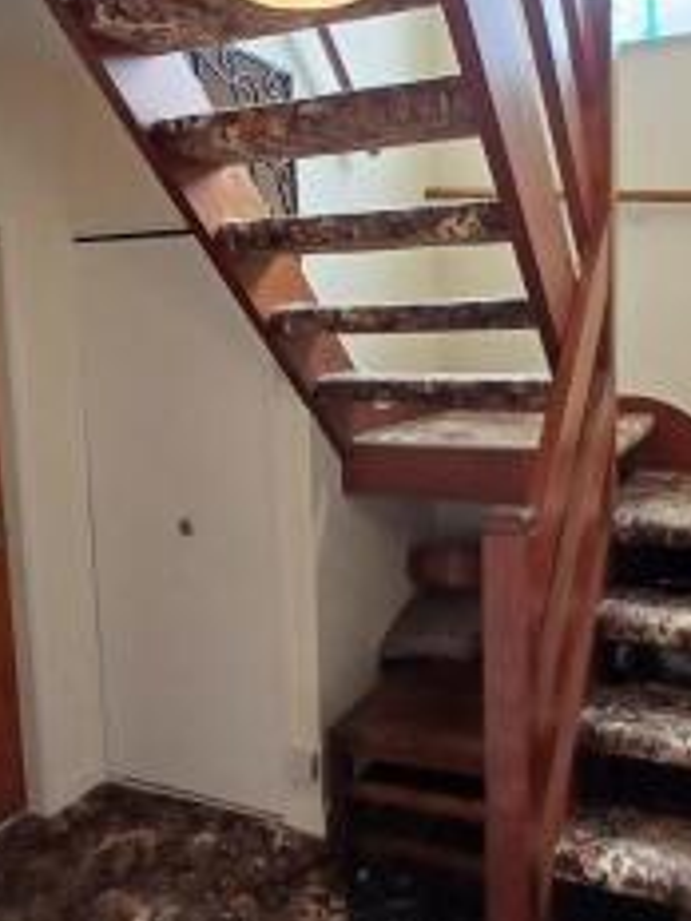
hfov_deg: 43.8
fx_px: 852
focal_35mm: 32
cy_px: 419
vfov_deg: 56.7
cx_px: 433
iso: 100
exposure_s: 1/33.3
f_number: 2.2
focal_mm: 1.4
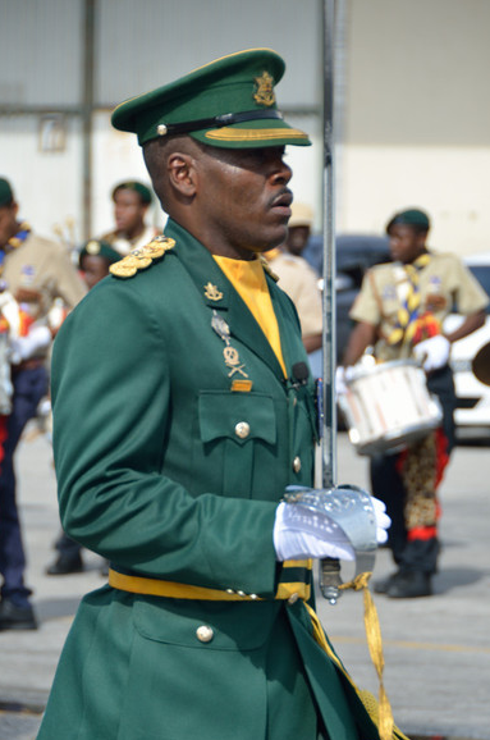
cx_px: 262
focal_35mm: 236
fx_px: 4838
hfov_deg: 5.8
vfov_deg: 8.7
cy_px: 437
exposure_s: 1/500
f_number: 5.6
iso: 125
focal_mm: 130
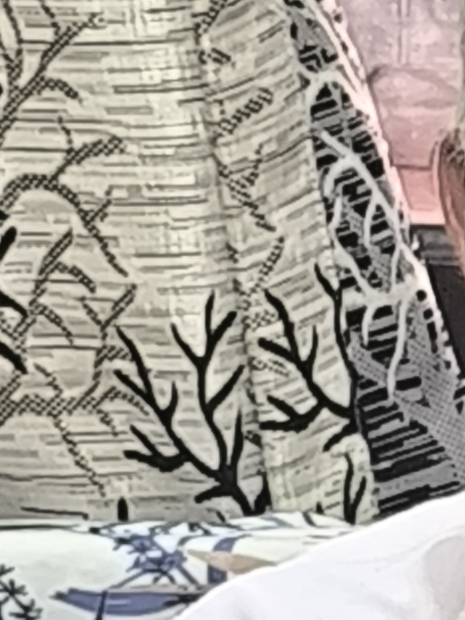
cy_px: 814
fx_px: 5444
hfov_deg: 4.8
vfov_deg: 6.5
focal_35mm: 304
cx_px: 758
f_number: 1.65
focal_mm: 6.14
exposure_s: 1/25
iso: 1250
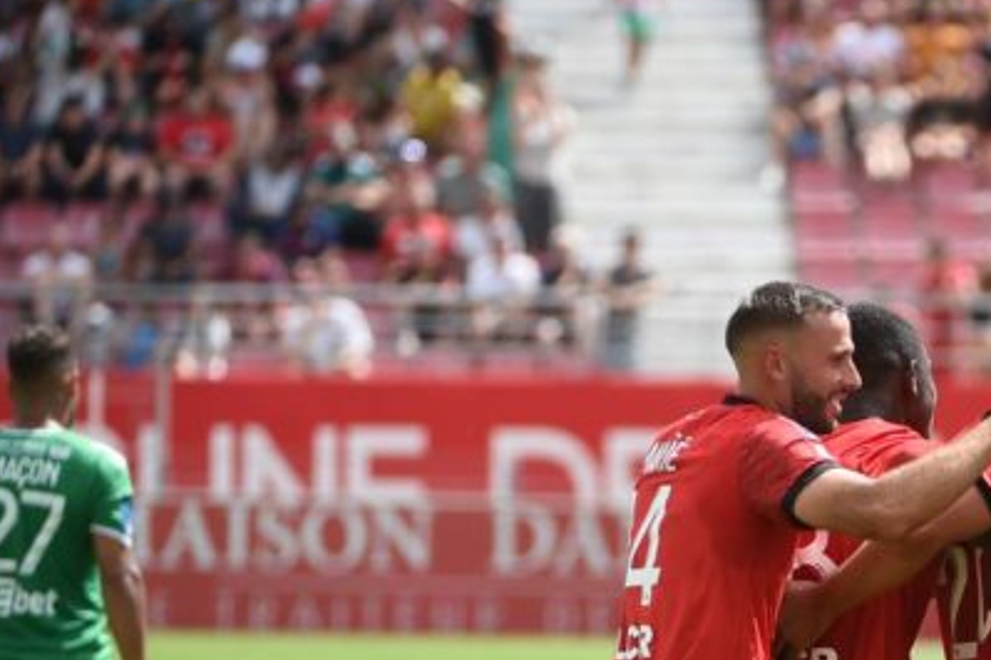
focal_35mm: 615
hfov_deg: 3.3
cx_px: 1202
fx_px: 16928
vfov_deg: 2.2
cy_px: 609
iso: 500
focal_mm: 240
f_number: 4
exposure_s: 1/2000
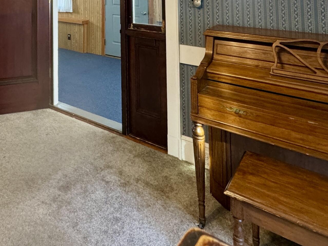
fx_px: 313
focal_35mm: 33
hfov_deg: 52.3
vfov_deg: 35.1
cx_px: 72
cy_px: -41
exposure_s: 1/60
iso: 400
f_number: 2.2
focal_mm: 2.22
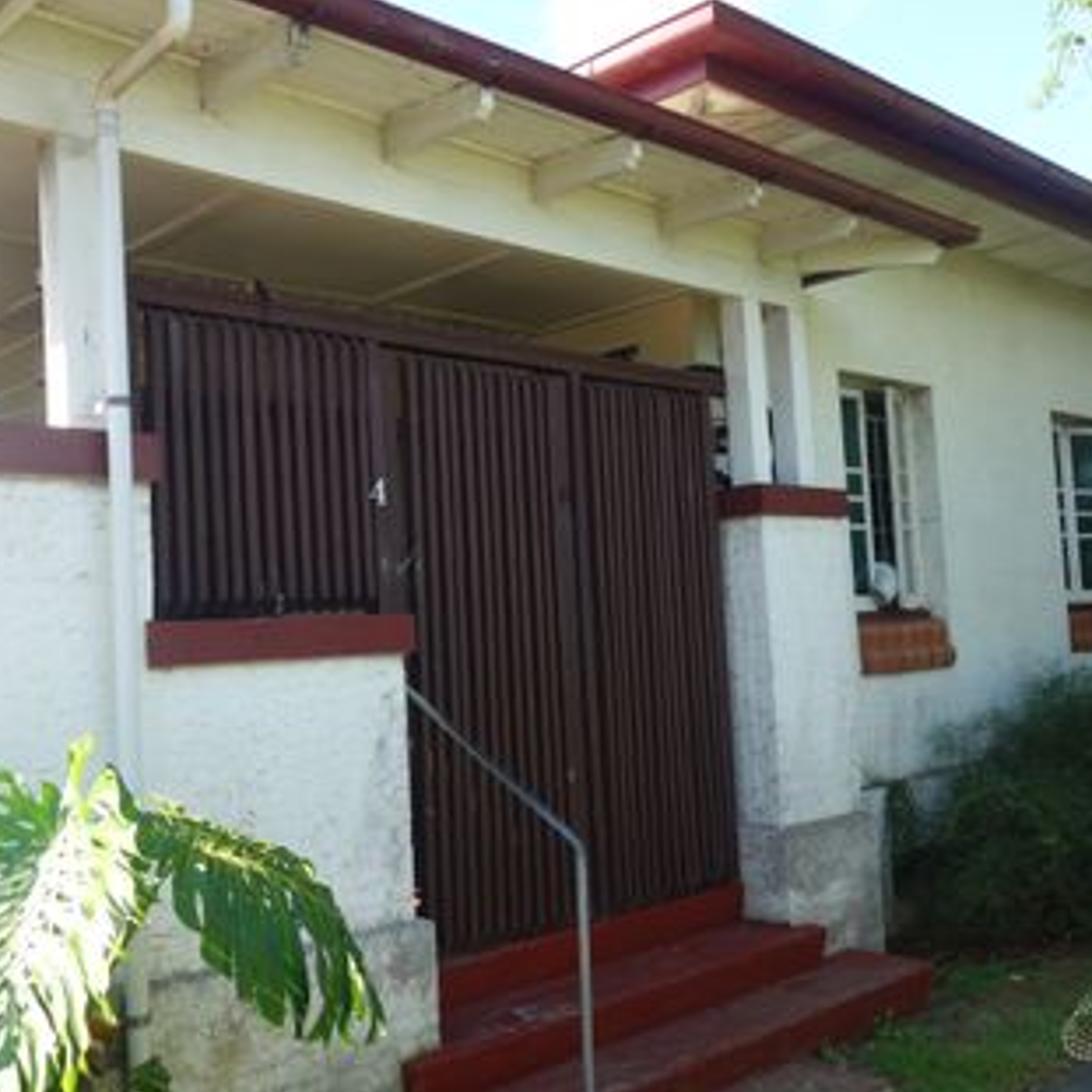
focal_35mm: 36
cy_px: 546
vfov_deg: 46.0
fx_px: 1285
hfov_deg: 46.0
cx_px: 520
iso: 125
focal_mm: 10.4
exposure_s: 1/100
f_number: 5.6
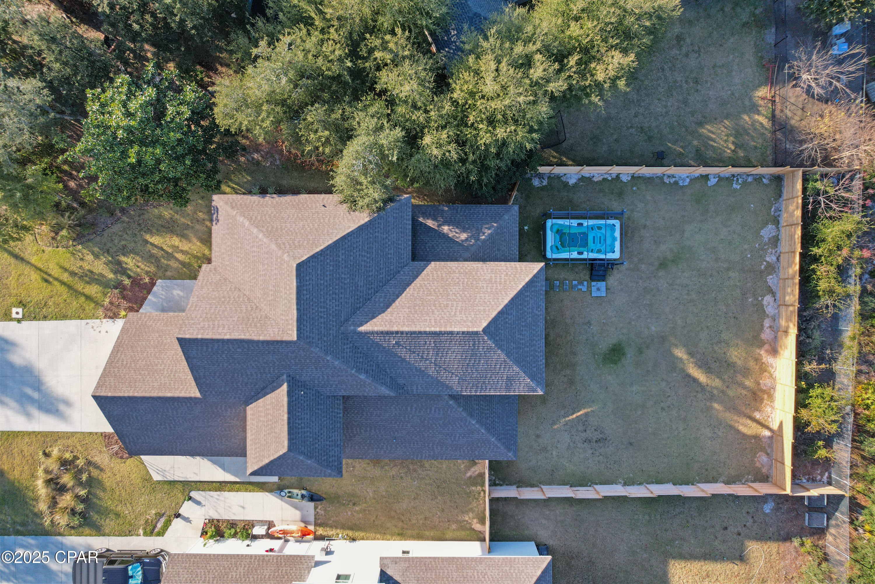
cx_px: 438
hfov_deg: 78.6
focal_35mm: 22
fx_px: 535
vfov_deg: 57.2
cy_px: 292
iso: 100
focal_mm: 8.38
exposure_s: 1/240
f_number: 2.8
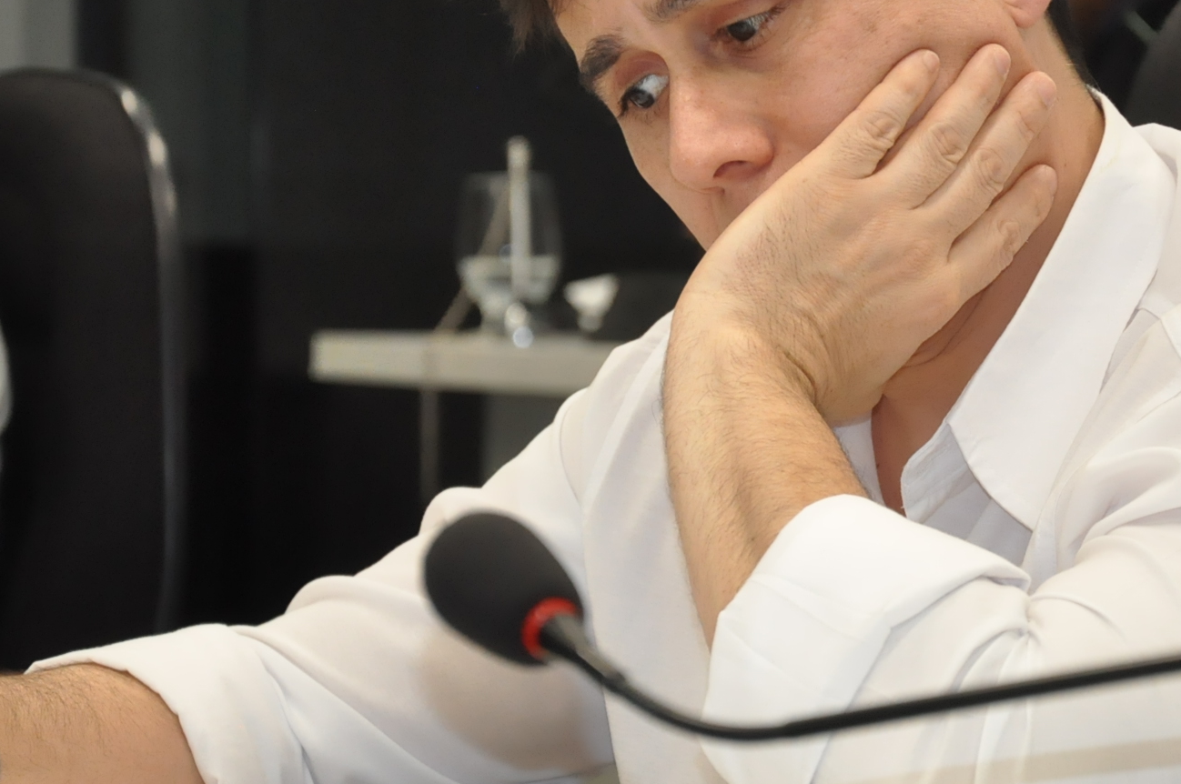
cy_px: 276
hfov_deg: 9.0
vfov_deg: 6.0
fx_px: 7470
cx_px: 797
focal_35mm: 228
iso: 2000
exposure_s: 1/160
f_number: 5.6
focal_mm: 92
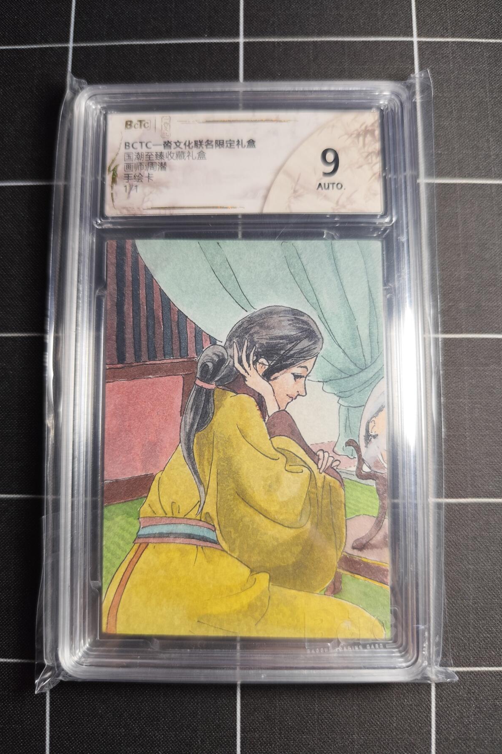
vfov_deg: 73.7
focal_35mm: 24
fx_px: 502
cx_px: 248
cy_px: 376
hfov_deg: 53.1
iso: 160
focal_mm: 6.14
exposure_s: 1/100
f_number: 1.65
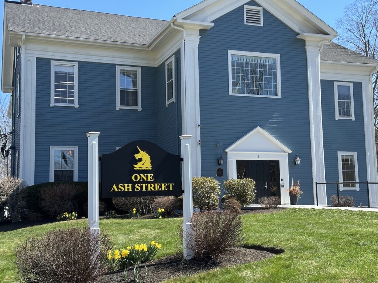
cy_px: 142
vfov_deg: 30.3
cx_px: 189
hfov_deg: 39.7
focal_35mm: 48
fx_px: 524
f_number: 1.78
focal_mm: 6.86
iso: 64
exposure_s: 1/1541
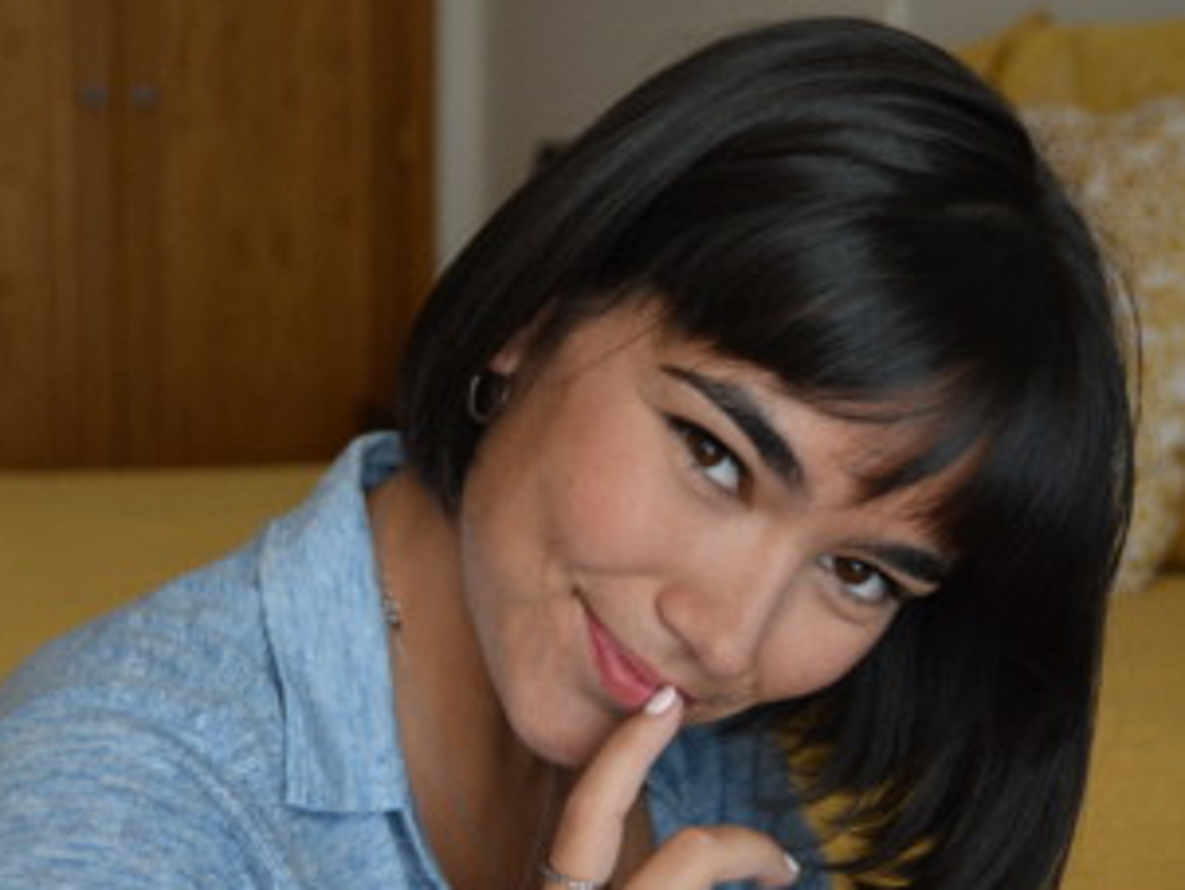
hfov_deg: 31.1
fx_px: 2124
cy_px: 461
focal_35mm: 62
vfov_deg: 23.7
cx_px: 514
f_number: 2.8
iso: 400
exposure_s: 1/30
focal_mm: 26
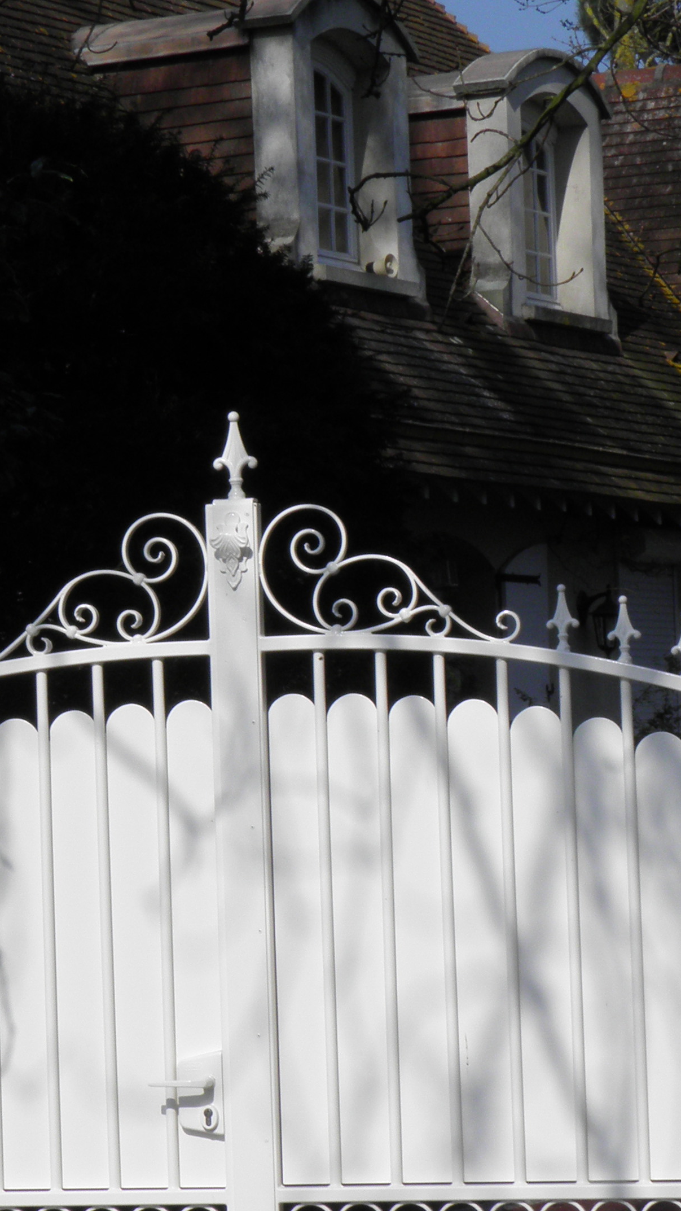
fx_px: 4333
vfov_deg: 15.9
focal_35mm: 135
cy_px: 723
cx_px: 152
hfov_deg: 9.0
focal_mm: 11.2
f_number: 6
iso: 50
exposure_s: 1/500
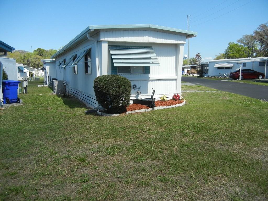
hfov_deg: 60.0
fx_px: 232
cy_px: 100
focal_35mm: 30
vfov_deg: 46.8
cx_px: 134
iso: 160
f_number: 7
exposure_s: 1/378
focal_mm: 5.4
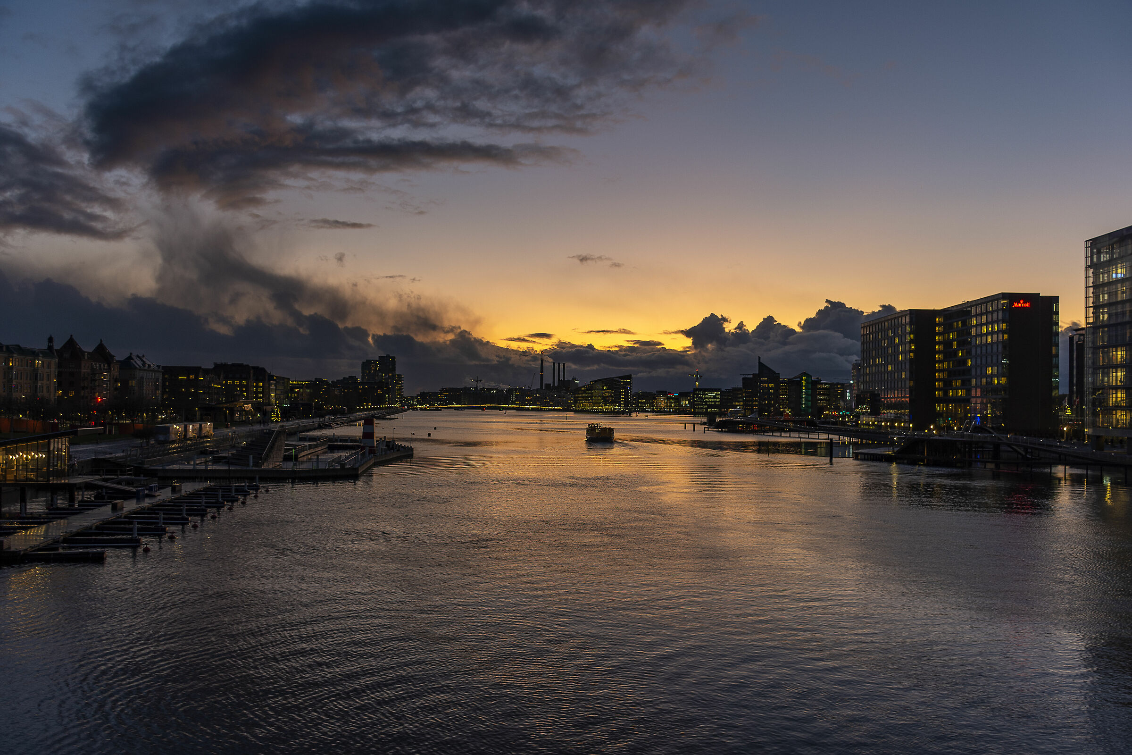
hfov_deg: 57.2
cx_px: 566
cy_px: 378
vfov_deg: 40.0
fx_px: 1038
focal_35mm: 33
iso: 125
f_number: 3.5
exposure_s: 1/8
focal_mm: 22
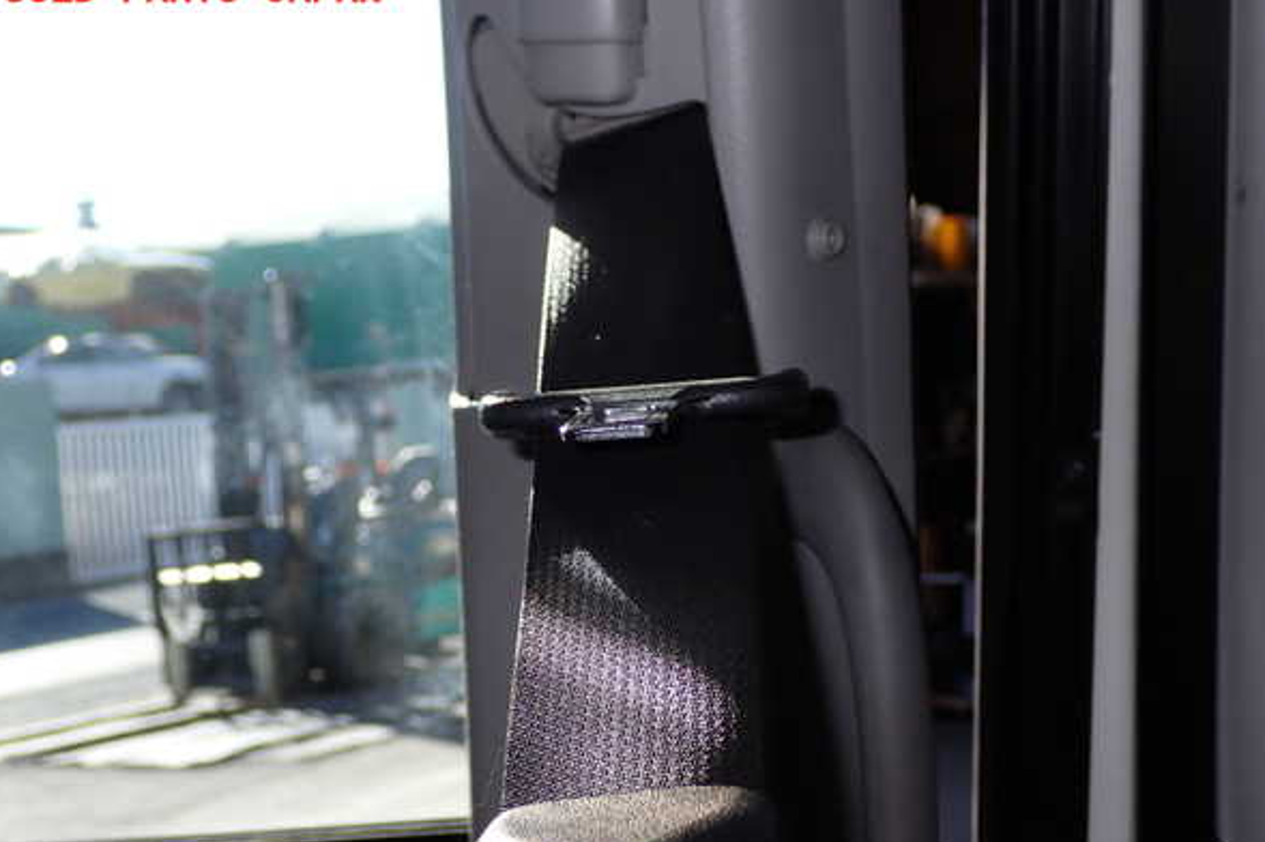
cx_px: 636
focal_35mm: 53
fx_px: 1861
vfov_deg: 25.5
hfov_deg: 37.5
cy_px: 445
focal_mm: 9.01
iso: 100
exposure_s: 1/50
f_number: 9
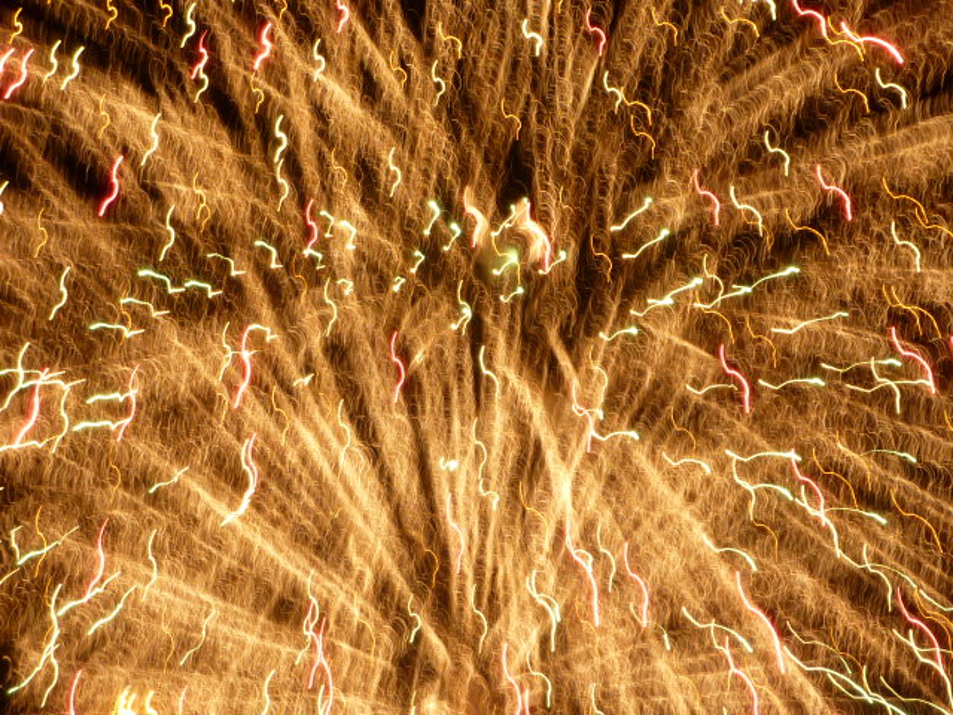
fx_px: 2753
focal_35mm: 100
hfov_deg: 19.6
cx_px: 476
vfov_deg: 14.8
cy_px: 358
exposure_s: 1/4
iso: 80
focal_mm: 9.1
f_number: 3.9
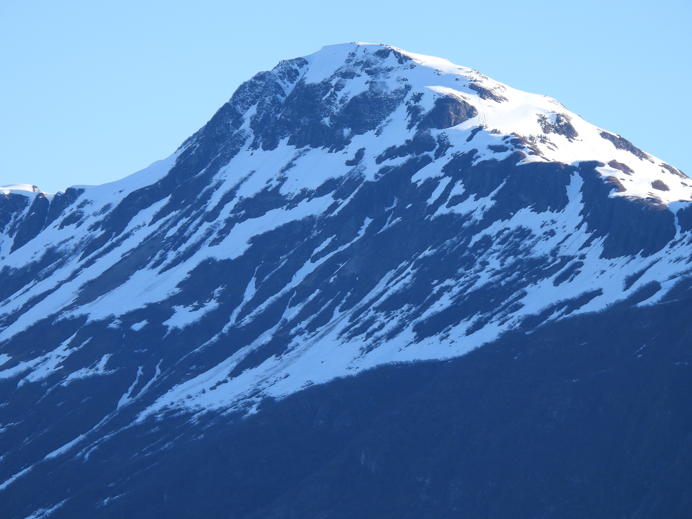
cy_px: 260
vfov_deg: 5.0
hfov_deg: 6.6
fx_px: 5997
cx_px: 346
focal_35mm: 300
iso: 100
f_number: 5
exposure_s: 1/400
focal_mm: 53.5
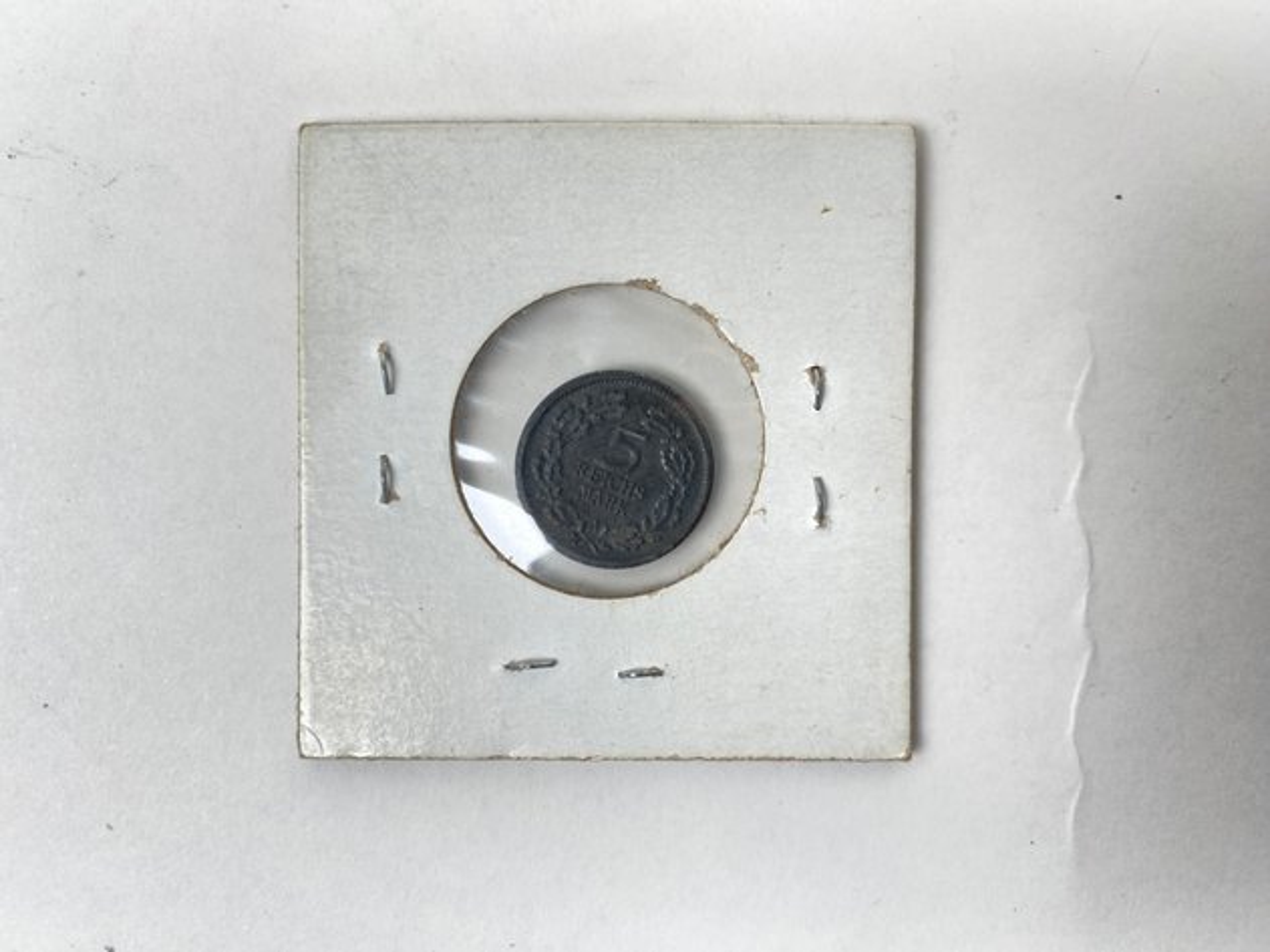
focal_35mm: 25
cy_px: 476
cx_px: 635
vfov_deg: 54.9
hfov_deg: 69.4
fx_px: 917
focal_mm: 4.25
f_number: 1.8
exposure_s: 1/230
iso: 32
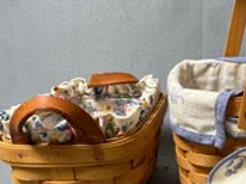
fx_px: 362
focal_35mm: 51
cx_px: 212
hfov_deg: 35.7
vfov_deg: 28.5
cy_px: 93
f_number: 1.5
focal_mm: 5.7
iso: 80
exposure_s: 1/60
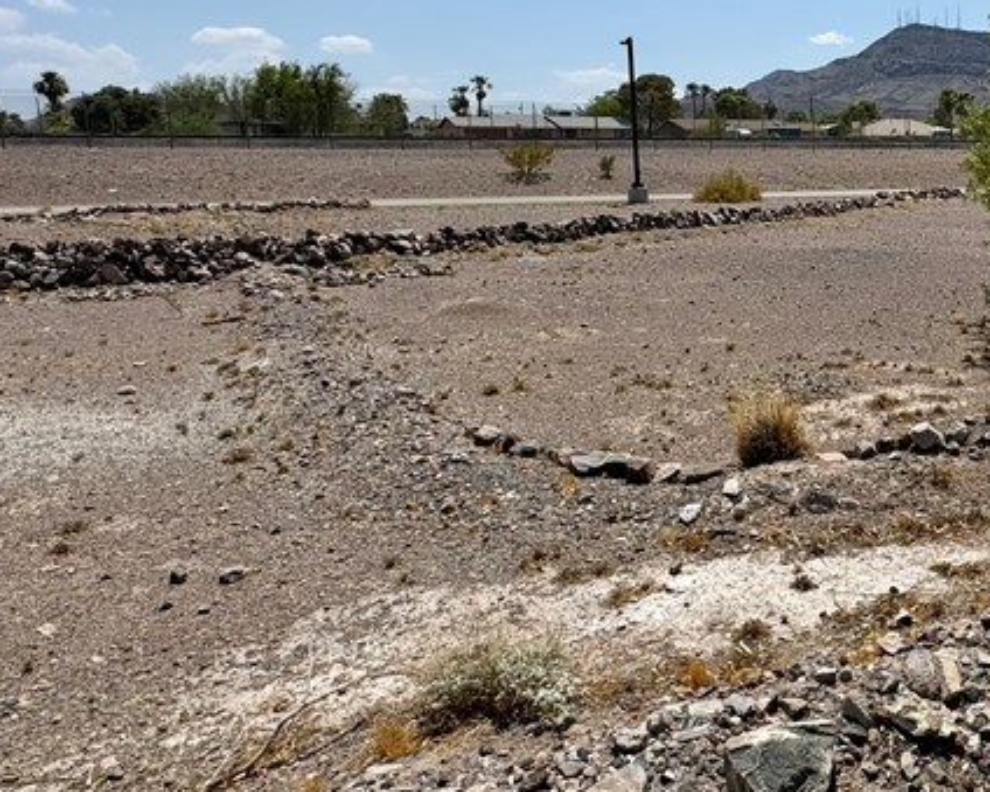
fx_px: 967
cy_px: 276
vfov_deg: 44.0
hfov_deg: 48.2
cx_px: 904
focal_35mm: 33
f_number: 2.2
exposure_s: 1/2770
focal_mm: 2.22
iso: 50
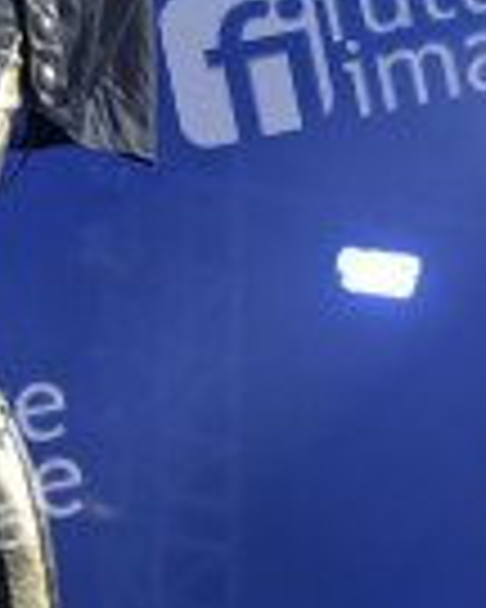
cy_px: -185
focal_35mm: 195
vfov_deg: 9.7
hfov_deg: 7.9
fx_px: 3506
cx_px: -18
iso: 1250
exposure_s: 1/800
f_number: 4.5
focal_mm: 70
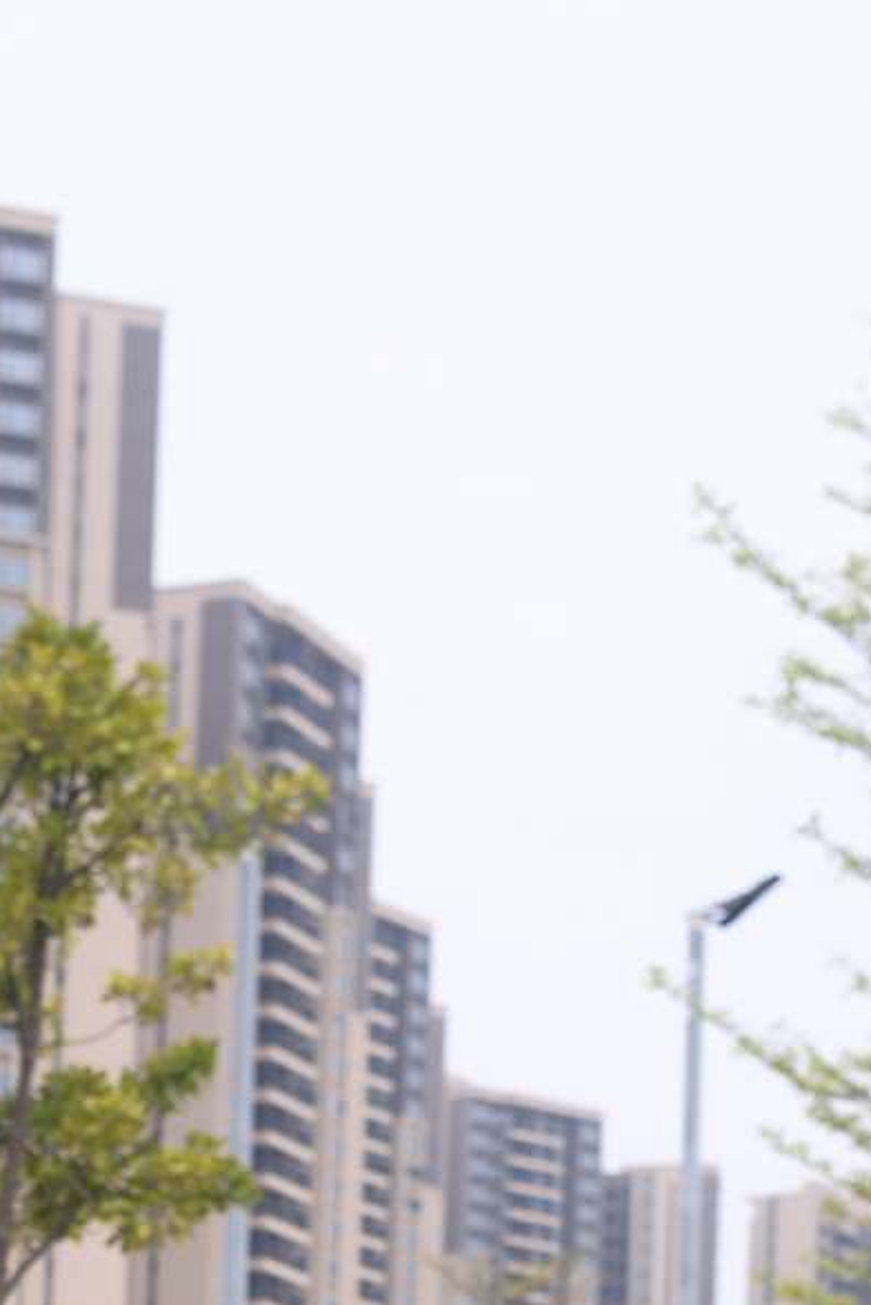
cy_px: 2002
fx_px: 4205
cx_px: 38
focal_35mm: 116
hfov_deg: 11.7
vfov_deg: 16.0
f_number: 5.6
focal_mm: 35
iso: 100
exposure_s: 1/500
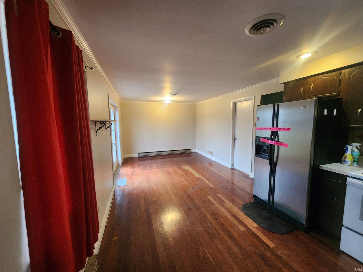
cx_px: 182
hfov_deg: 106.2
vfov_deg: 89.9
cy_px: 136
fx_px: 136
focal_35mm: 13
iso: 320
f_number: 2.2
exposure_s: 1/30
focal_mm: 2.2
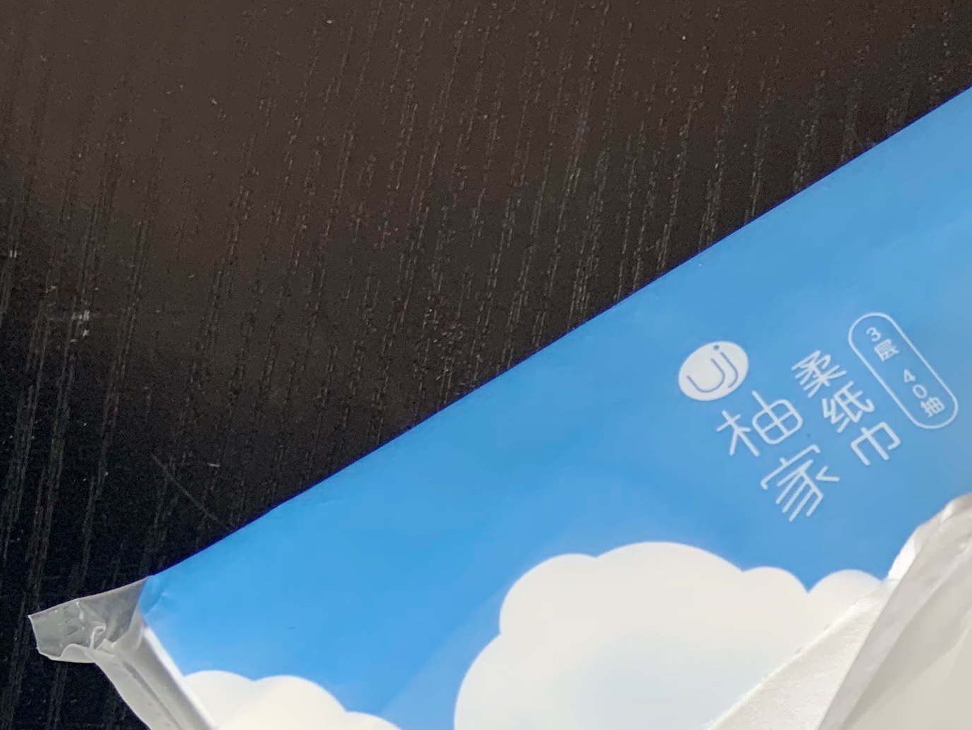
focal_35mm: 76
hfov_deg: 22.8
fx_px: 2135
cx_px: 1264
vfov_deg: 17.7
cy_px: 1042
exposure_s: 1/100
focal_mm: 4.25
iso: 32
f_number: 1.8
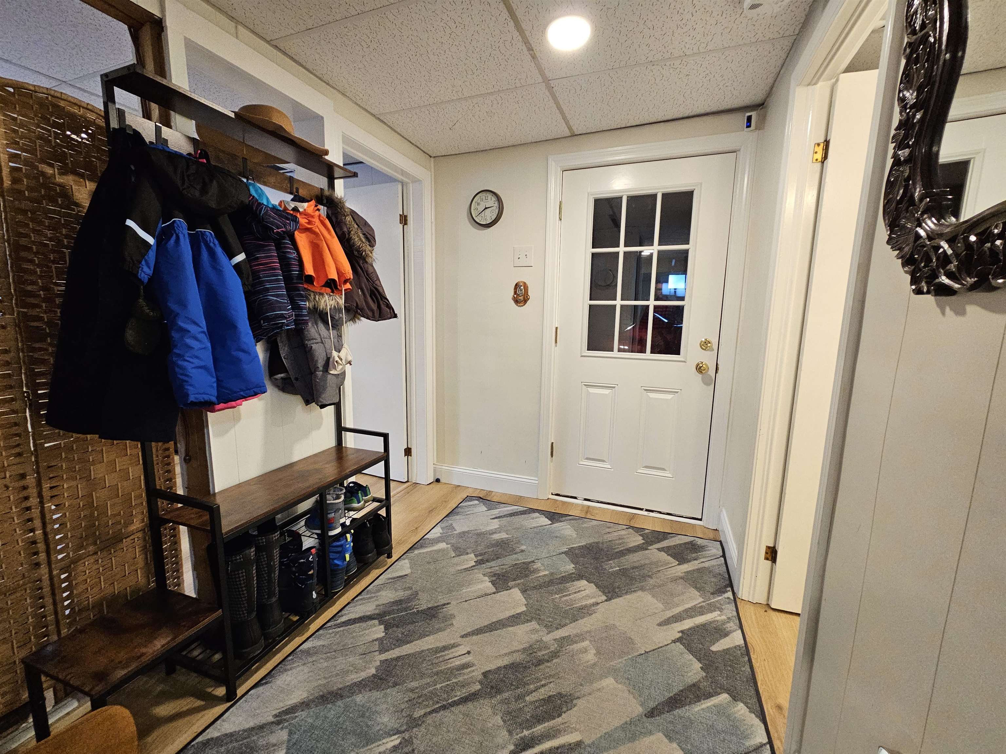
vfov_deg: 89.9
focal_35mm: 13
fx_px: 378
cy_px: 377
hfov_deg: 106.2
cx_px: 503
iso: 320
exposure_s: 1/60
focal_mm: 2.2
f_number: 2.2
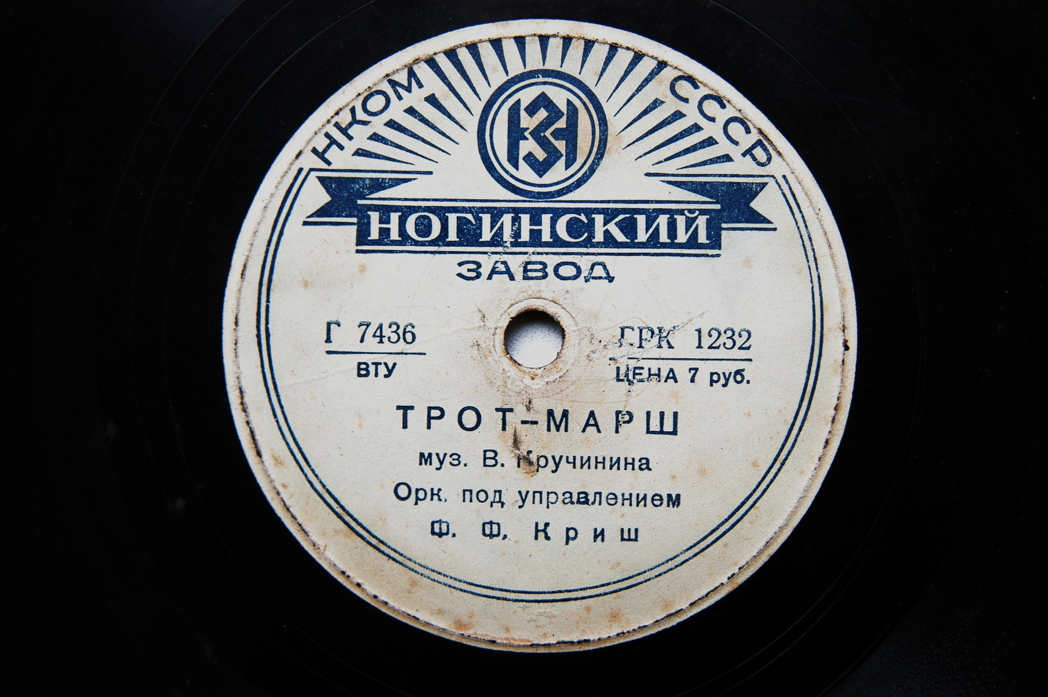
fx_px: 1527
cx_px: 524
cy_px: 348
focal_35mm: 52
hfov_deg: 37.9
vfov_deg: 25.7
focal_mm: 35
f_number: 3.5
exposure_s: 1/50
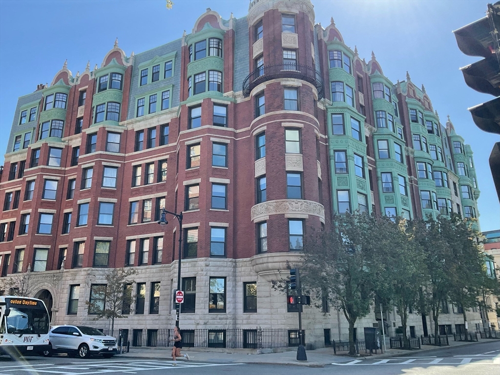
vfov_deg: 48.2
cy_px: 188
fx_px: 419
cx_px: 250
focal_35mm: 29
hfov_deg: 61.7
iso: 16
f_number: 1.8
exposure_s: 1/519
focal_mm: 3
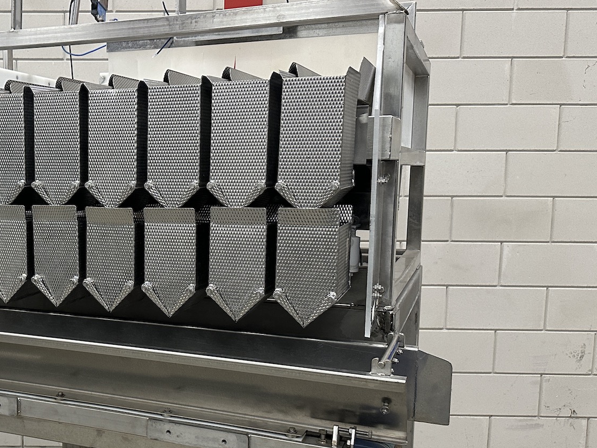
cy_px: 271
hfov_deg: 41.8
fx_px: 742
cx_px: 113
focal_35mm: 43
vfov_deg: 33.5
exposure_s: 1/50
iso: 320
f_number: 1.78
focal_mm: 6.86
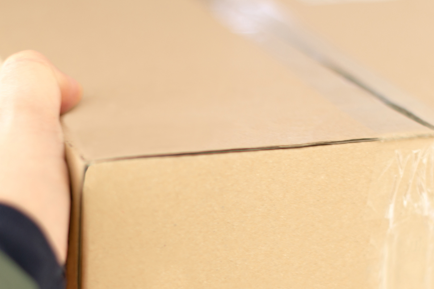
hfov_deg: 19.8
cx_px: 212
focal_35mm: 103
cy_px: 163
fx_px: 1241
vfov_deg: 13.3
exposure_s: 1/13
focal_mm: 50
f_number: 1.4
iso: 100
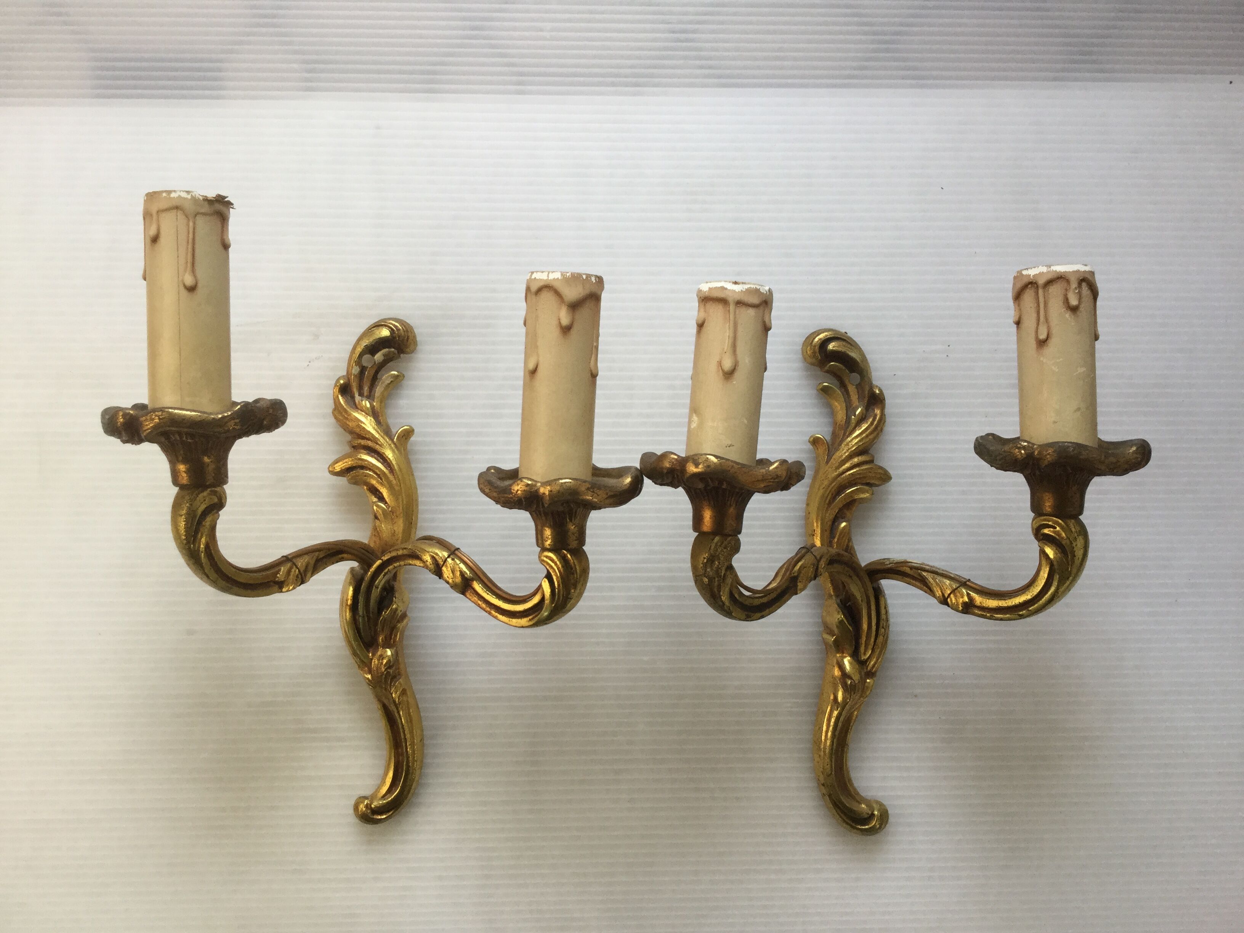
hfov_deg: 58.4
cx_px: 622
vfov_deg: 45.4
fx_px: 1114
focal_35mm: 31
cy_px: 466
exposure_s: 1/33
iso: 25
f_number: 2.4
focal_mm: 3.3
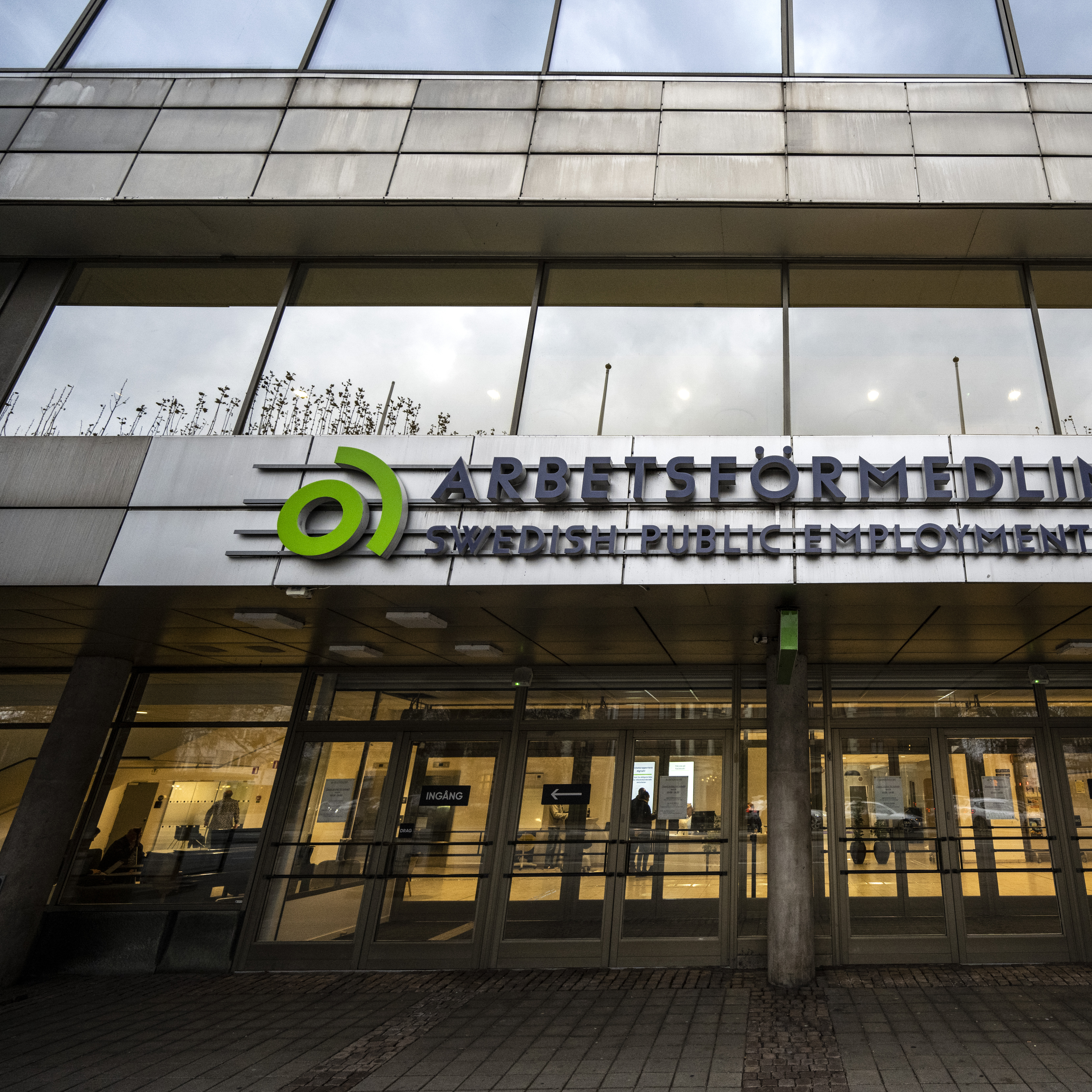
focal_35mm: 18
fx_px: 642
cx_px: 779
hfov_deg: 76.5
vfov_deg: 80.7
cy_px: 546
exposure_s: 1/250
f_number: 4
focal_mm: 14
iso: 1600
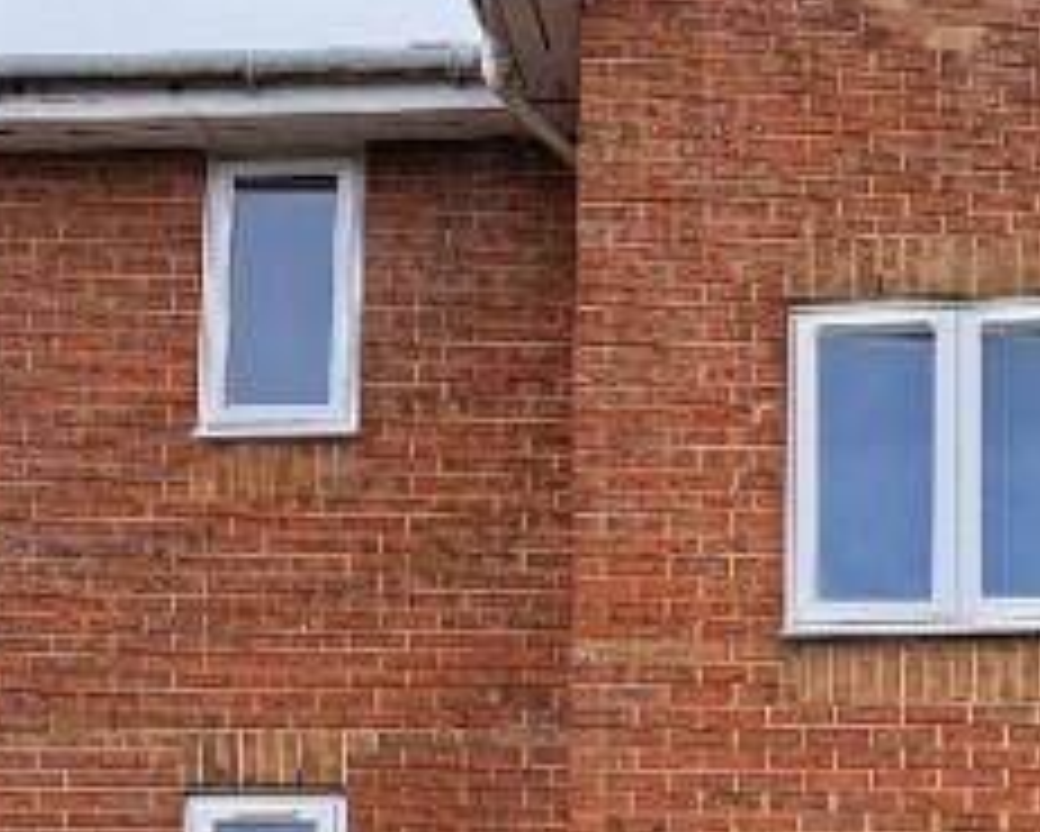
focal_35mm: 104
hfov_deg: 18.3
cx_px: 797
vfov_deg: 14.1
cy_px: 1129
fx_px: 3202
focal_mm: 5.23
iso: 50
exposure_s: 1/593
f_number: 1.8
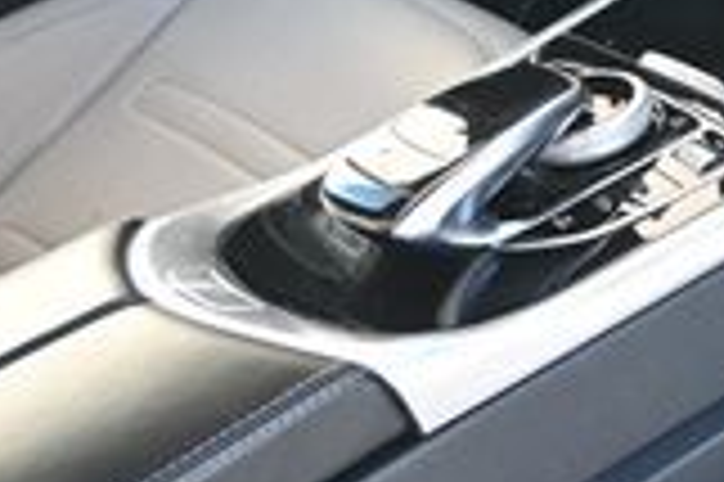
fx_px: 2209
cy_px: -50
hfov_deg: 15.5
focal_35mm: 110
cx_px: 1367
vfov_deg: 12.2
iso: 640
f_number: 3.8
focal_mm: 18.5
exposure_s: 1/125
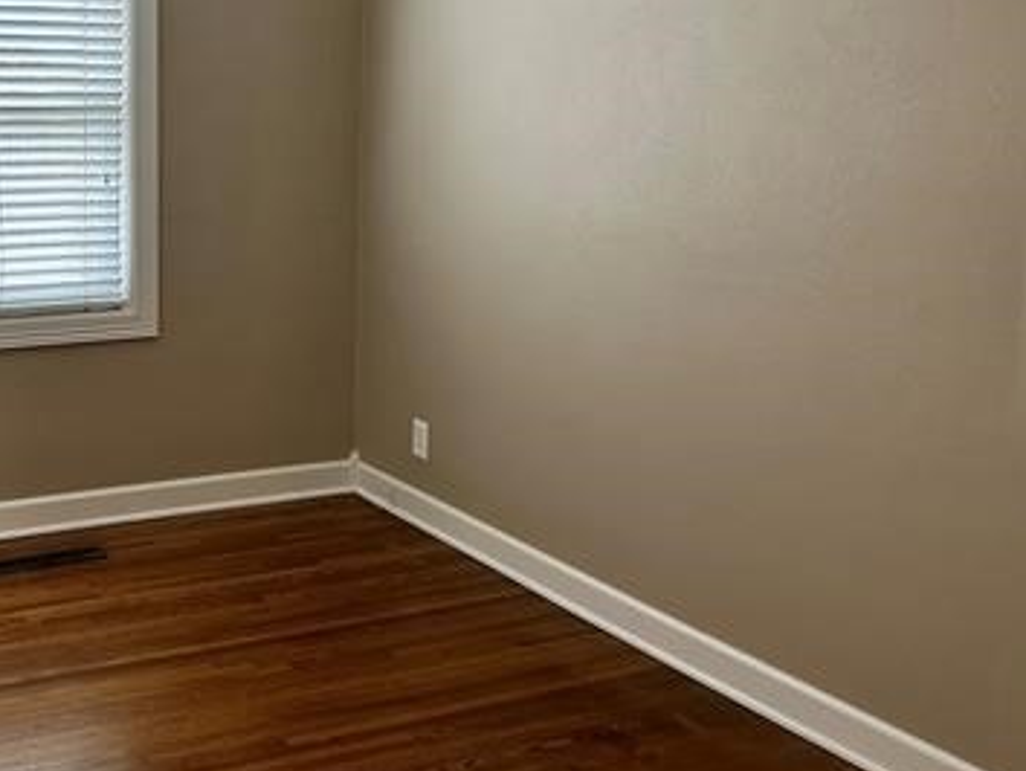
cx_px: 177
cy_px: 226
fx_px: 1394
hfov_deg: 38.6
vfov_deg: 30.6
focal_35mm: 47
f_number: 1.5
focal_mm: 5.7
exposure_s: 1/60
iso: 80
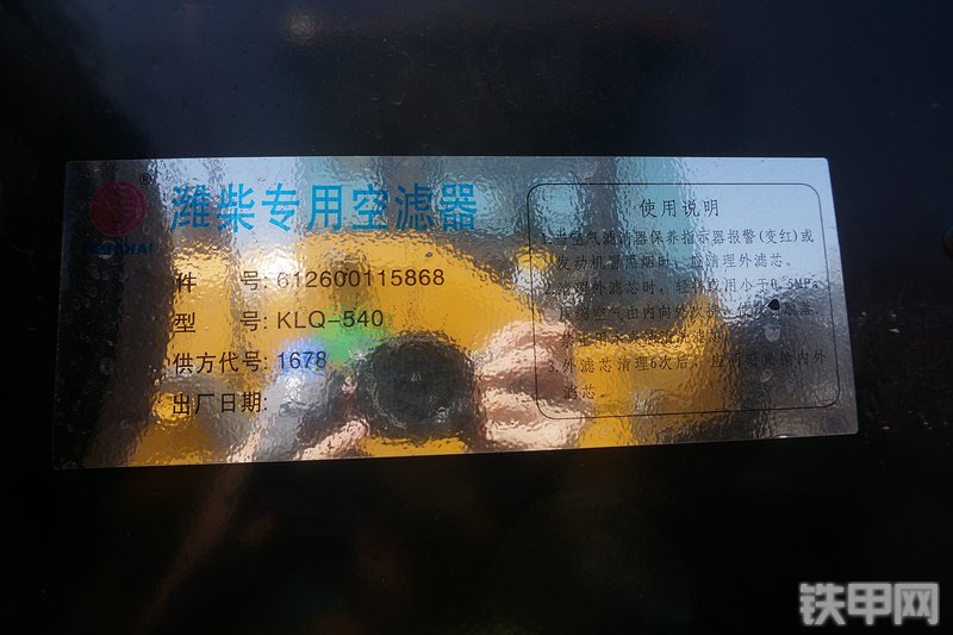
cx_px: 476
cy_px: 318
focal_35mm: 24
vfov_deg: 53.1
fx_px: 635
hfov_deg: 73.8
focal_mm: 16
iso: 100
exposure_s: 1/160
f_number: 8
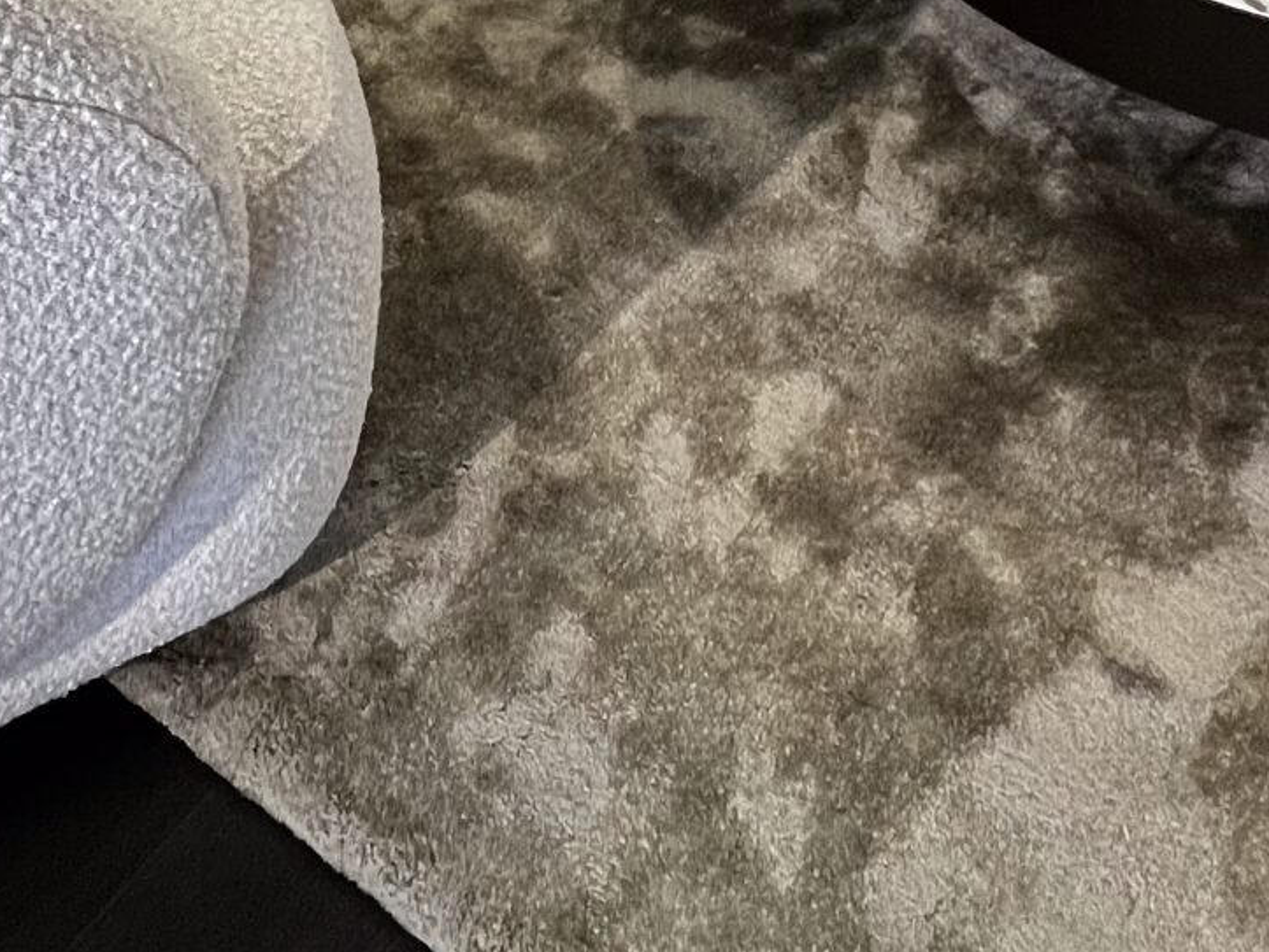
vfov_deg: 27.0
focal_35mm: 46
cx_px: 541
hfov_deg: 41.1
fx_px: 1687
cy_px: -252
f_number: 1.8
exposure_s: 1/100
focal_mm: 1.57
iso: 250
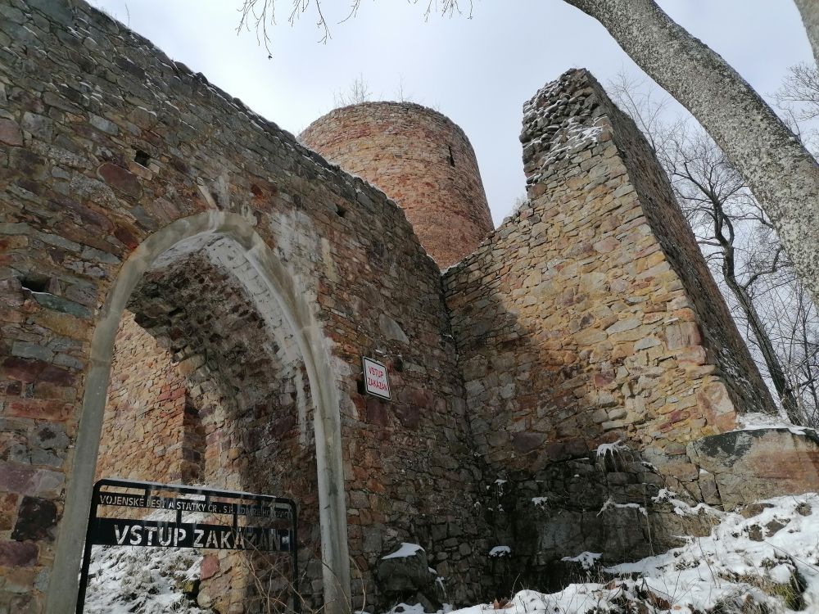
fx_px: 639
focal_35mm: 27
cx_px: 410
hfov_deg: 65.3
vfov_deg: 51.4
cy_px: 307
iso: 50
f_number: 1.8
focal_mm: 4.75
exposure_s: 1/1133
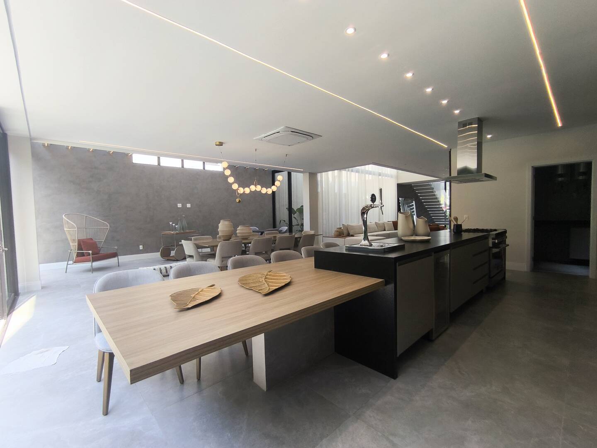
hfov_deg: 94.5
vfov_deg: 78.1
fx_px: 276
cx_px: 298
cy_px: 224
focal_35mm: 16
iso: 50
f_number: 2.2
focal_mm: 1.65
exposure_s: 1/233
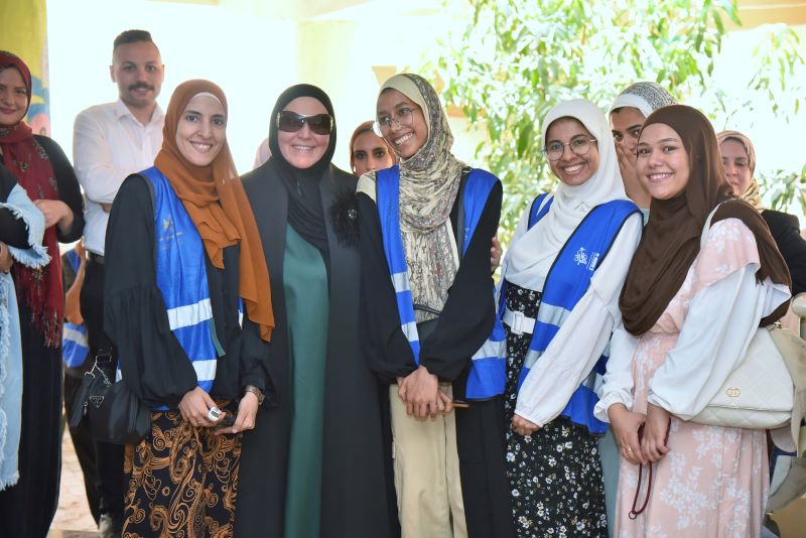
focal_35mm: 66
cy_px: 269
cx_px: 403
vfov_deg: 20.6
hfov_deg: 30.5
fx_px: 1478
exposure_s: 1/200
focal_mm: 66
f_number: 5.6
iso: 1600
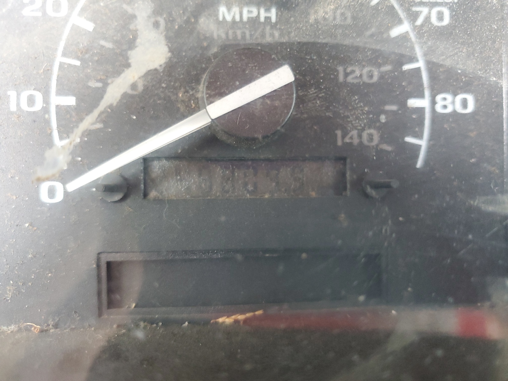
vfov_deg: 53.1
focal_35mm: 26
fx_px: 382
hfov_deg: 67.3
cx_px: 254
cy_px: 190
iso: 295
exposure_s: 1/30
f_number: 1.5
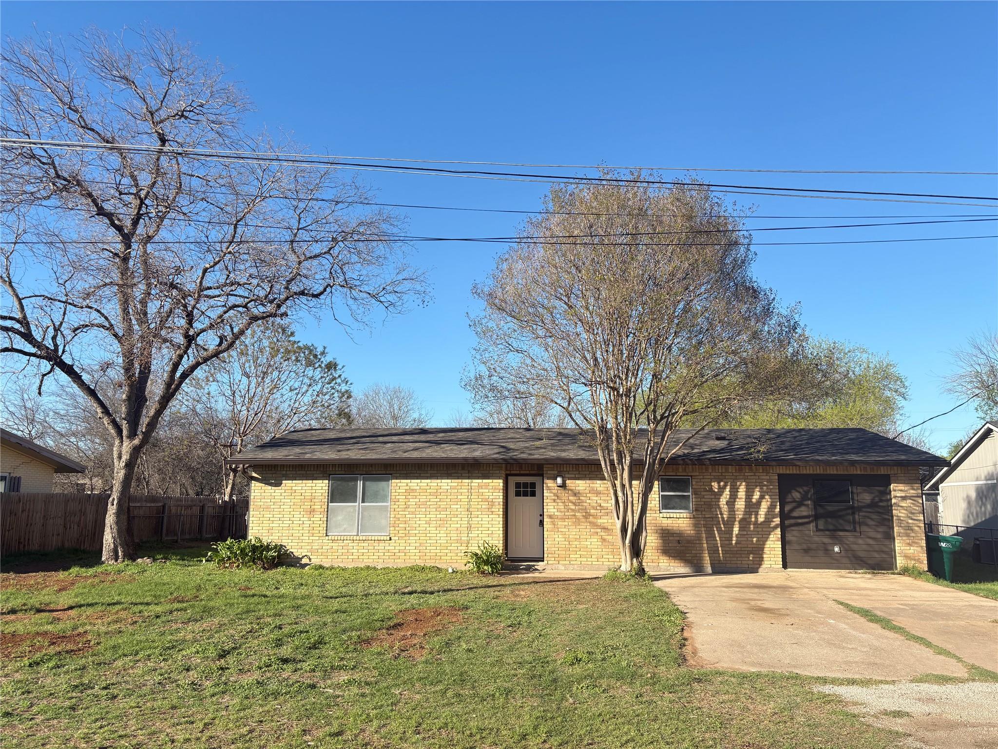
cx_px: 499
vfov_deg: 53.1
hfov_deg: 67.3
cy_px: 374
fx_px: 750
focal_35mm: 26
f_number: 1.6
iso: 50
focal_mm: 5.96
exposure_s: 1/1751
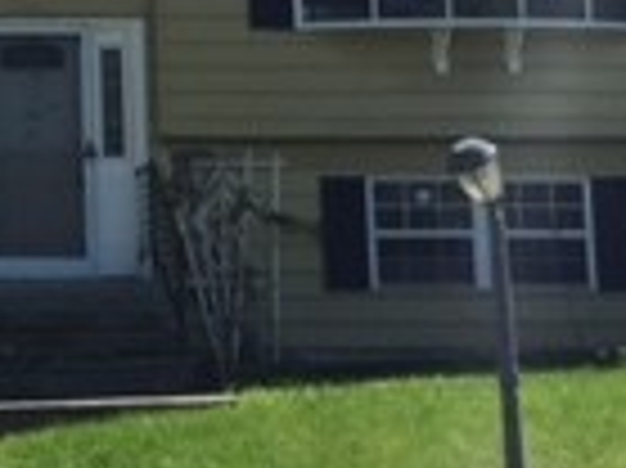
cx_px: -225
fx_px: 2421
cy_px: -22
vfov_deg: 10.9
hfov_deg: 14.1
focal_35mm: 134
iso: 32
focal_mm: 4.15
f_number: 2.2
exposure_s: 1/1721
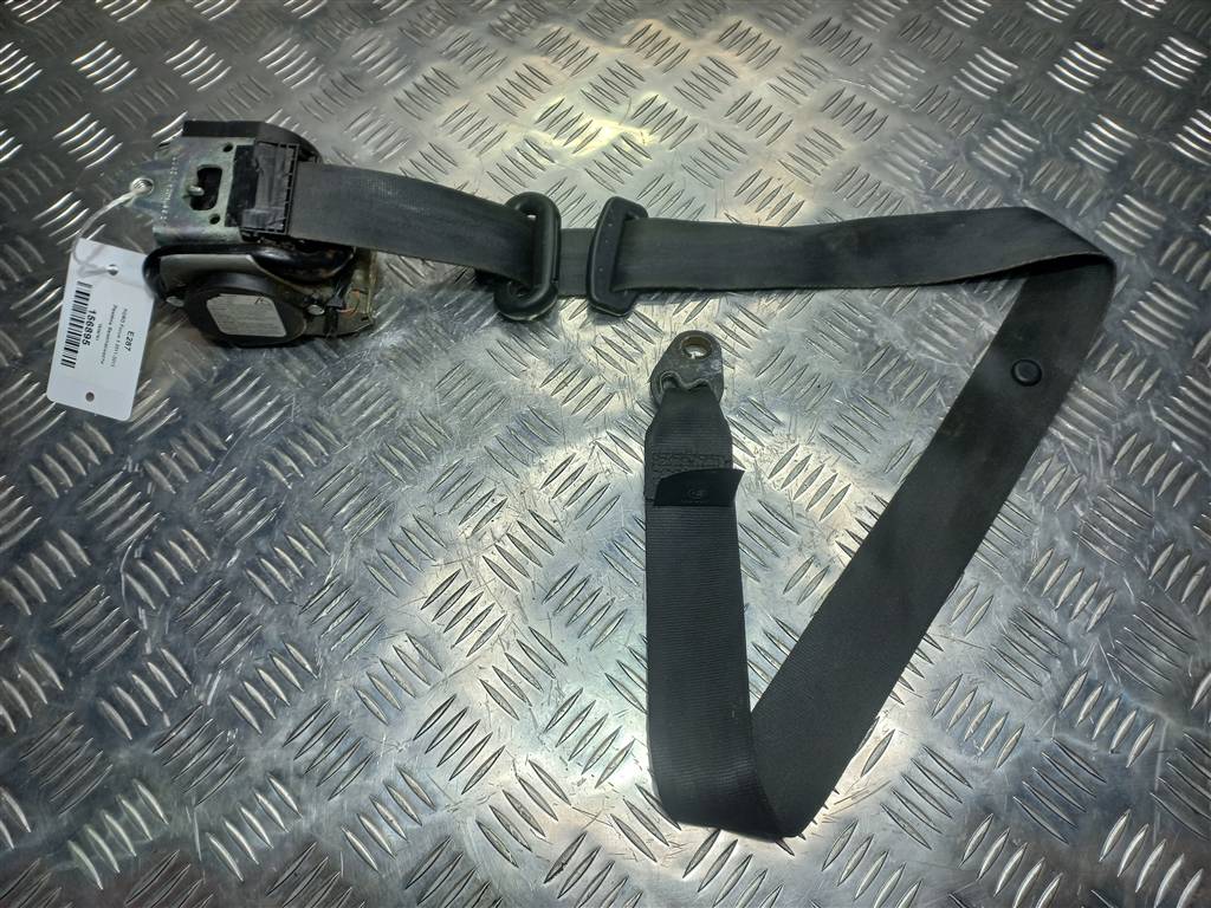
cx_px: 606
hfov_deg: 69.4
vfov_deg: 54.9
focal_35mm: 25
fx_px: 875
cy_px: 454
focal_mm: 4.6
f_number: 1.8
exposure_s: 1/100
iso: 25
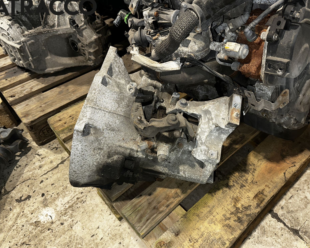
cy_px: 126
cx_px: 166
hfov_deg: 66.0
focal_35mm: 26
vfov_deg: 54.9
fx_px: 239
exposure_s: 1/44
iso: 64
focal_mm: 6.86
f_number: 1.78
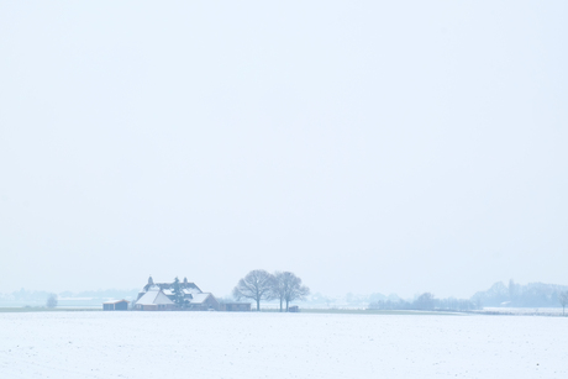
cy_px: 190
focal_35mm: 105
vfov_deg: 13.1
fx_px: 1657
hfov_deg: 19.5
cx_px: 284
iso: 400
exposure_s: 1/80
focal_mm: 70.2
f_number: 14
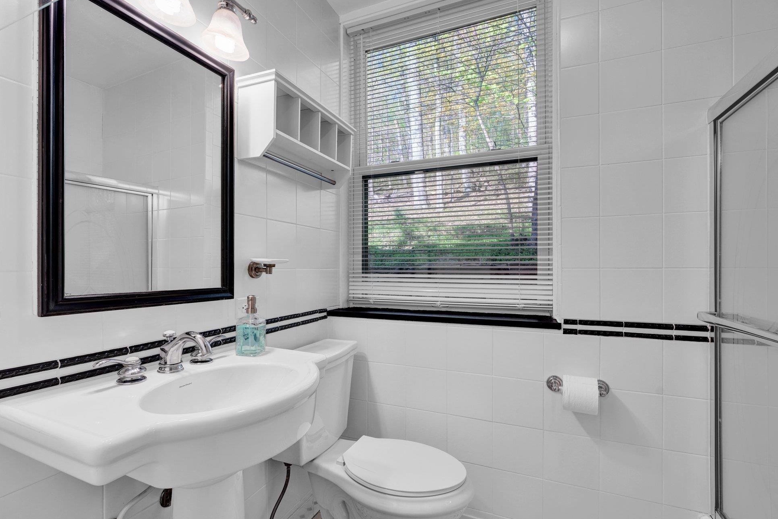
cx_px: 387
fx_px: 367
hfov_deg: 93.3
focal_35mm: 17
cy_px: 264
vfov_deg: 70.4
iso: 100
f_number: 8
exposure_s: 1/6
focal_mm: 16
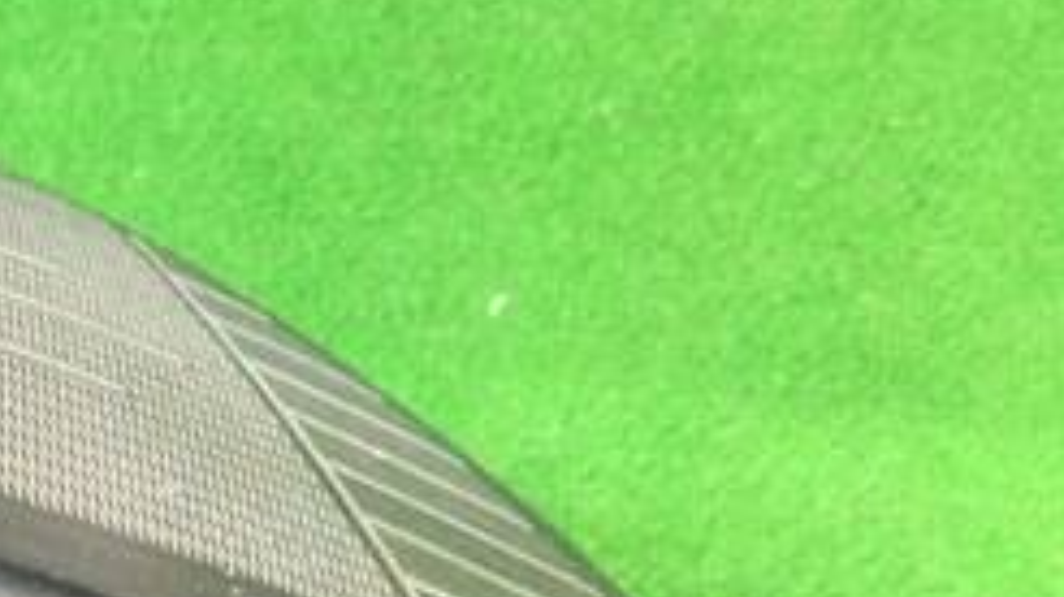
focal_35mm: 88
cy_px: 662
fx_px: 2481
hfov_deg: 22.2
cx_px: -242
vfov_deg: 13.4
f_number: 2.4
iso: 200
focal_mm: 3.3
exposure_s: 1/20
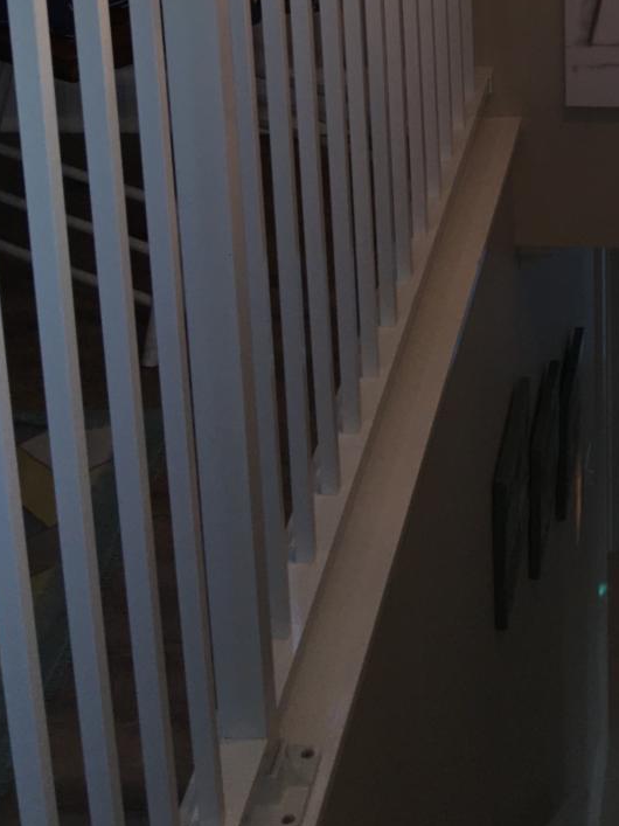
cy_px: -188
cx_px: 753
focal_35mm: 82
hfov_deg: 17.1
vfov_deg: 21.9
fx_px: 1956
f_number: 2.2
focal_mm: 4.15
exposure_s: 1/53
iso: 25
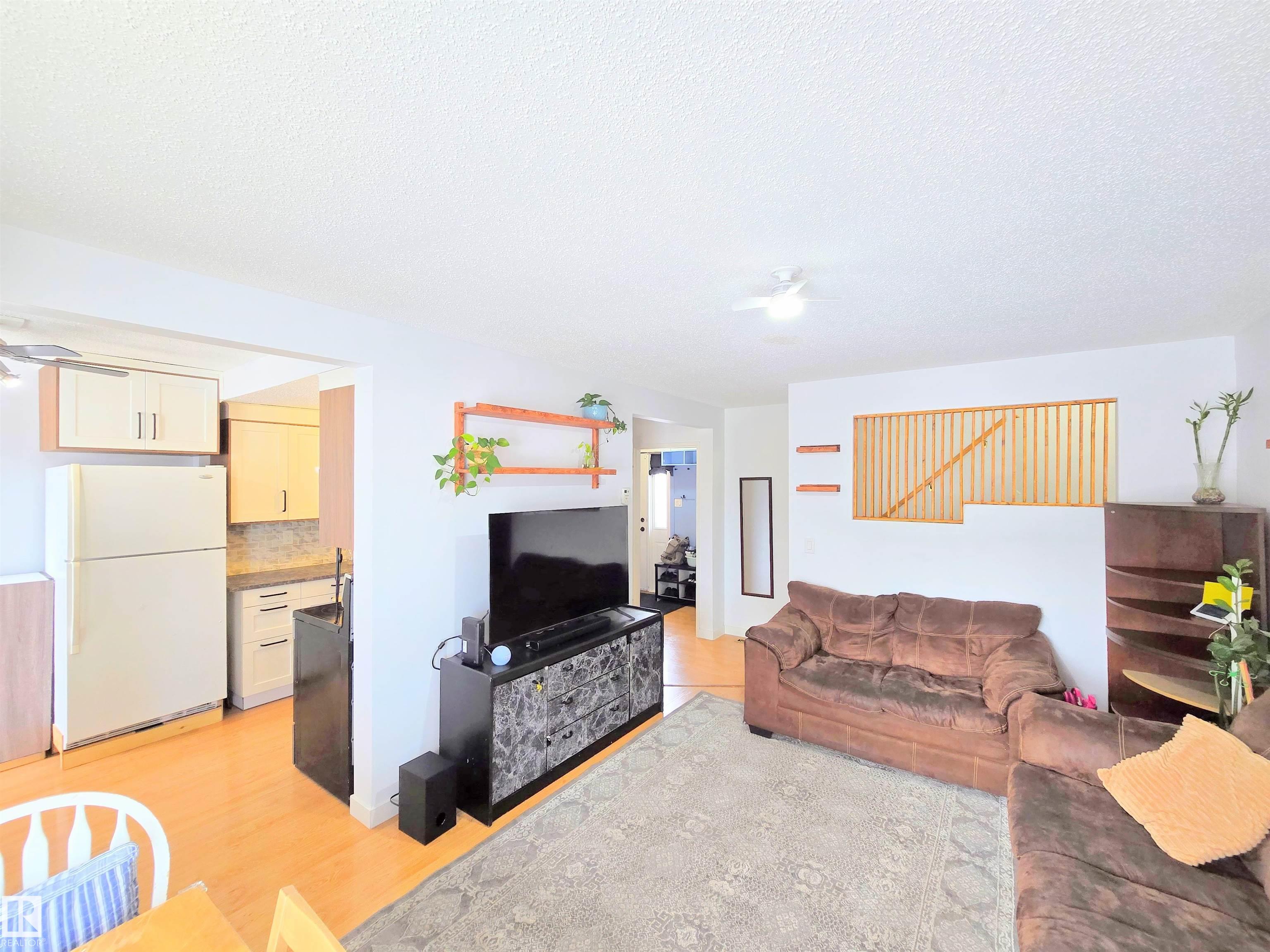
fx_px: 477
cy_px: 476
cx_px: 635
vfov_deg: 89.9
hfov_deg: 106.2
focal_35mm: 13
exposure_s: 1/60
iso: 160
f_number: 2.2
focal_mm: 2.2
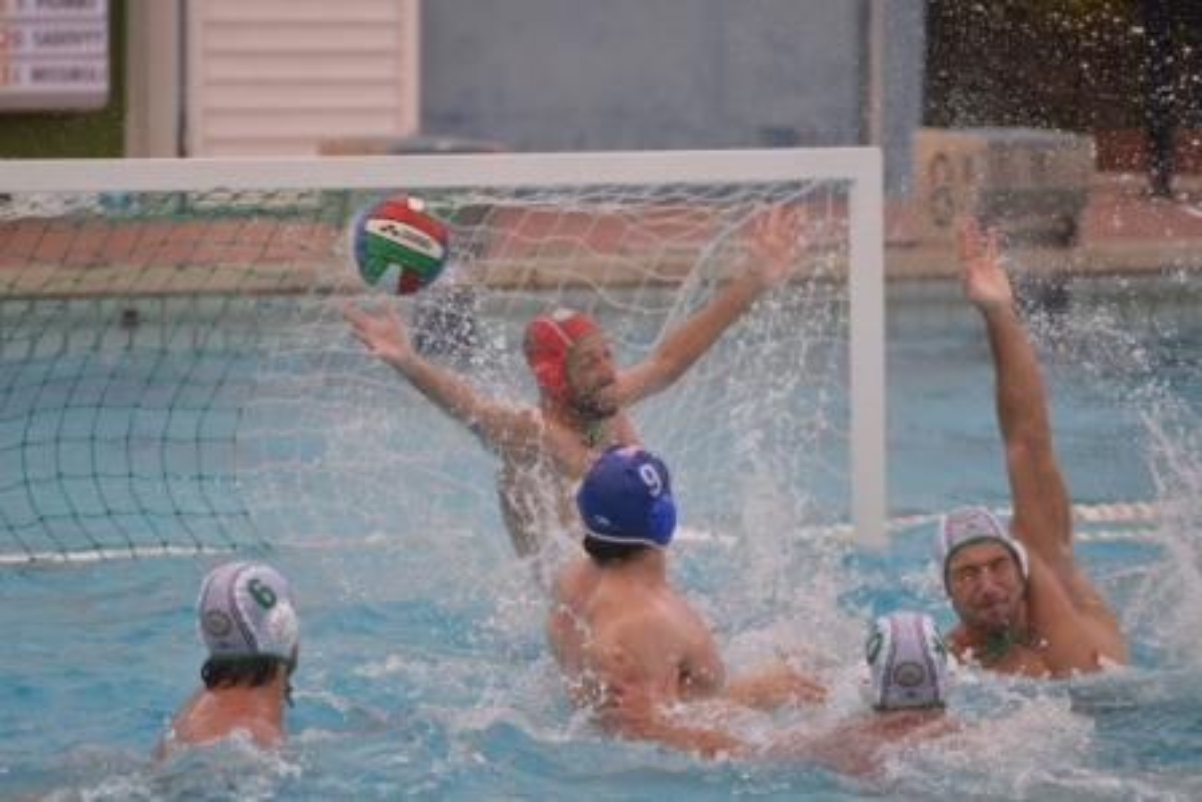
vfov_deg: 4.6
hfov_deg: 6.9
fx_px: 10019
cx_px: 601
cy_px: 401
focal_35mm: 300
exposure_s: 1/2000
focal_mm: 300
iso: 2500
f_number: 5.6
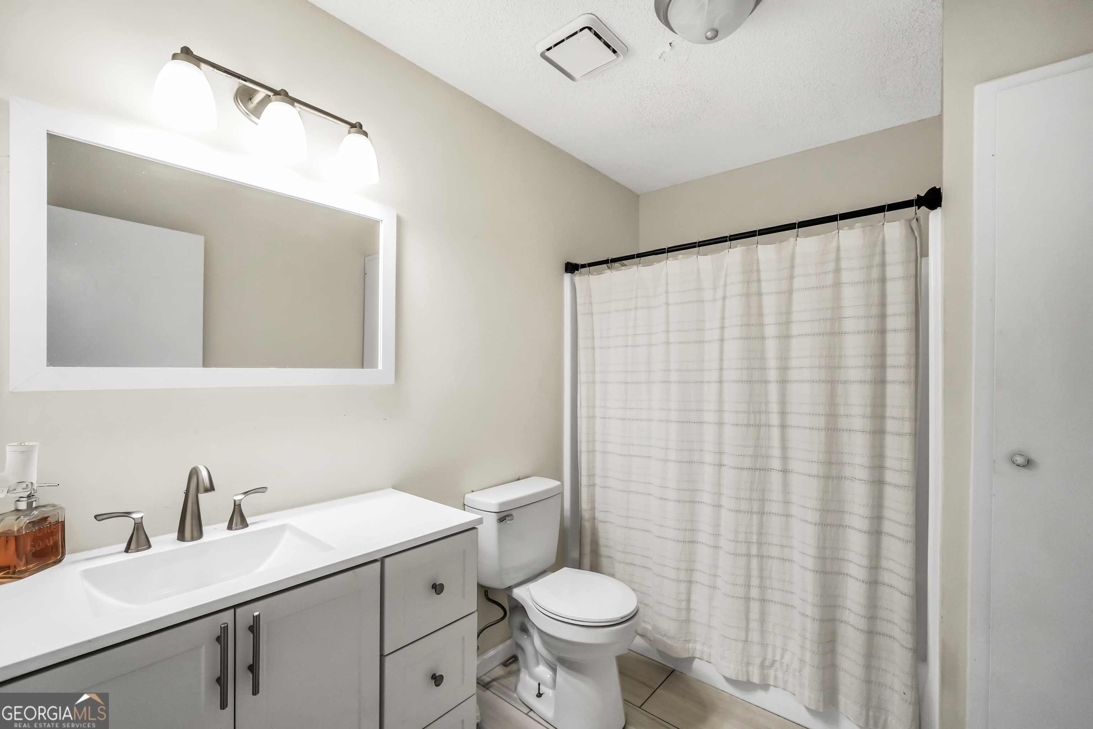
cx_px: 546
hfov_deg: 100.4
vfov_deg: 77.3
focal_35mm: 15
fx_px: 455
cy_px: 364
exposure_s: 1/160
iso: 500
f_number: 4
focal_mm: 10
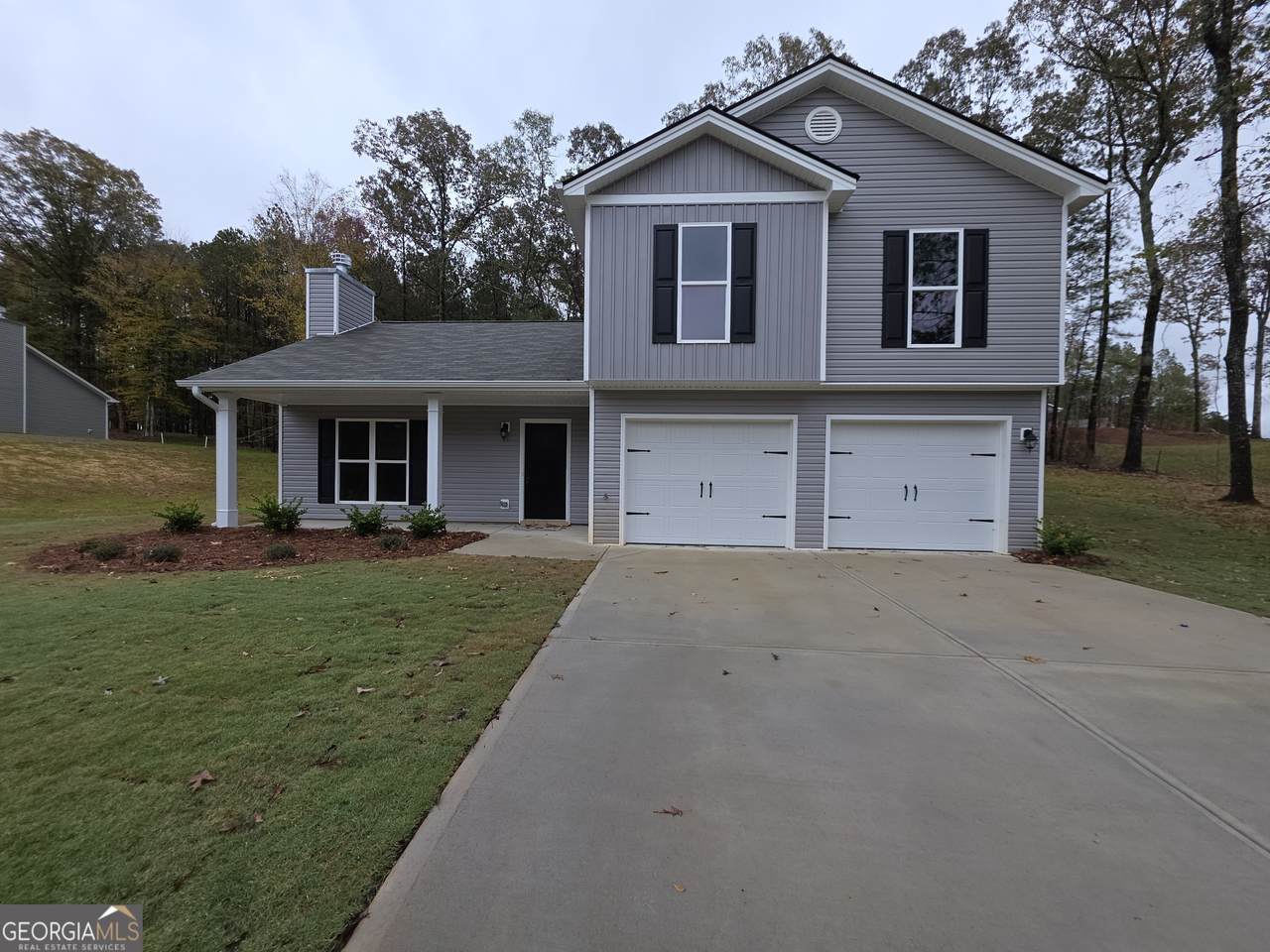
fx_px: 477
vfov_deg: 89.9
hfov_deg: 106.2
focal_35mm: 13
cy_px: 476
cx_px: 635
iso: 20
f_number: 1.9
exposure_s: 1/259
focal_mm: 2.2
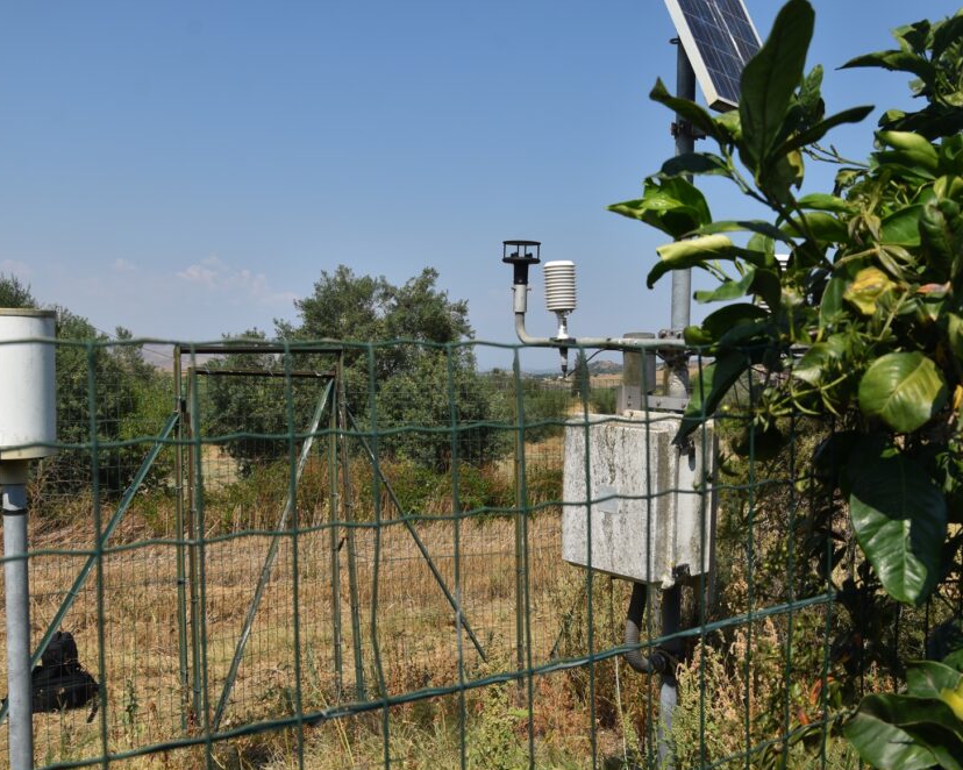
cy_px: 396
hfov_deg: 49.5
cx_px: 544
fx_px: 1042
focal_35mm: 37
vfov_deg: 40.5
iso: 100
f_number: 9
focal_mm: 21
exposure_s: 1/320
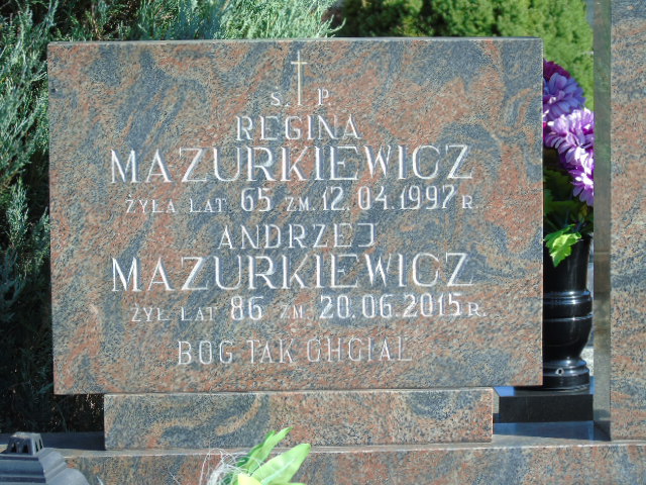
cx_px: 323
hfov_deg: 13.9
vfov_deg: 10.4
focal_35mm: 142
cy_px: 242
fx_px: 2650
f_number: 4.7
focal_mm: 25
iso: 80
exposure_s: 1/200
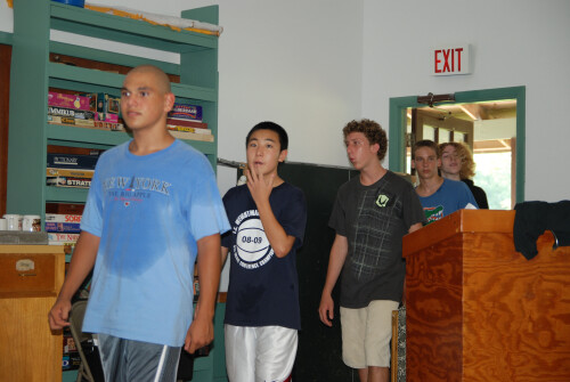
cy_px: 191
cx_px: 285
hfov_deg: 27.0
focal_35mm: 75
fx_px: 1189
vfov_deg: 18.2
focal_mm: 50
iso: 200
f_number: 2.8
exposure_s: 1/60
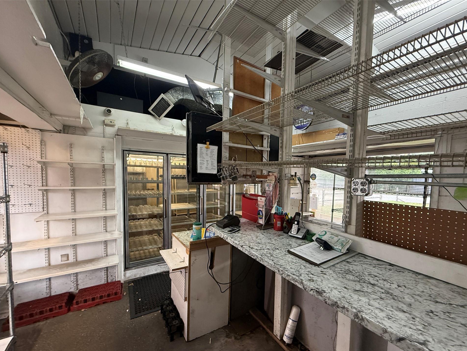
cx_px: 247
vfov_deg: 81.6
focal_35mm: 15
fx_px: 202
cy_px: 188
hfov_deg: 98.1
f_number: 2.2
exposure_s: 1/120
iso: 400
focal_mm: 2.22
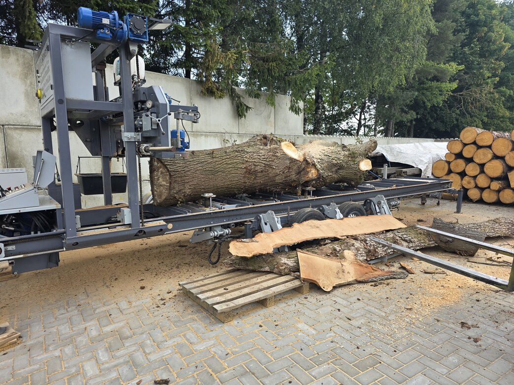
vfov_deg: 58.9
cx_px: 257
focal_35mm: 23
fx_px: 342
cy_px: 192
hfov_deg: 73.9
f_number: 1.7
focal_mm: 6.3
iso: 25
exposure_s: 1/359
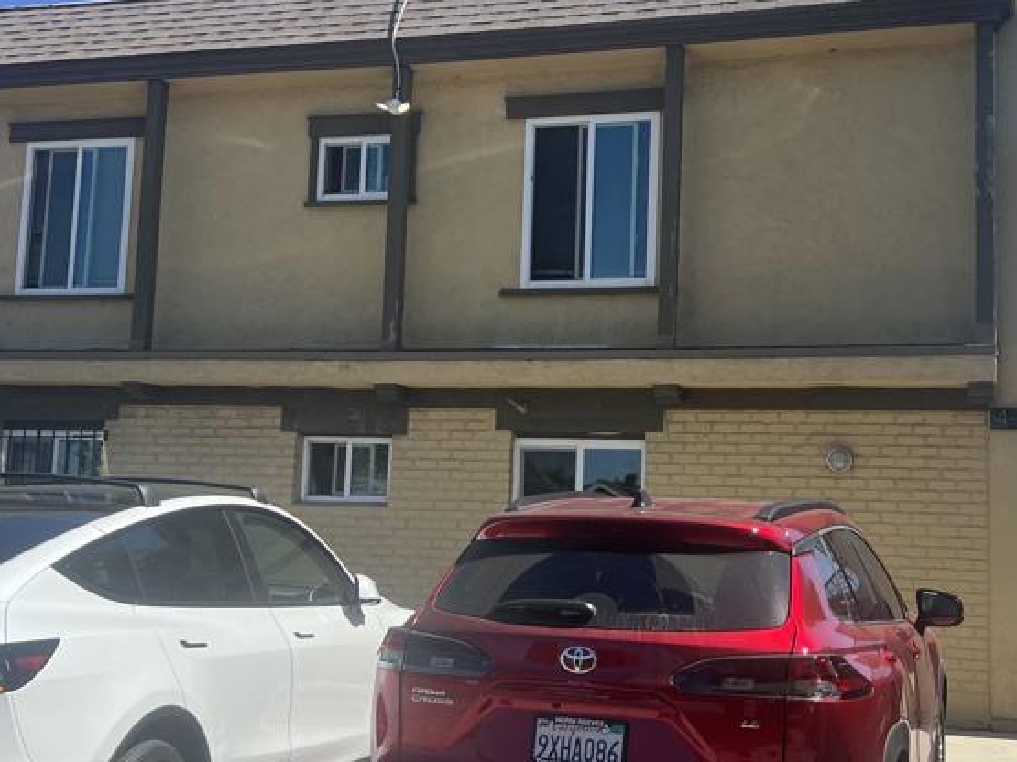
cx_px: 568
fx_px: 1410
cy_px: 352
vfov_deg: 30.2
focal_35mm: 48
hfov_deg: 39.6
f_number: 1.5
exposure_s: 1/3077
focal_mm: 5.7
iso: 50
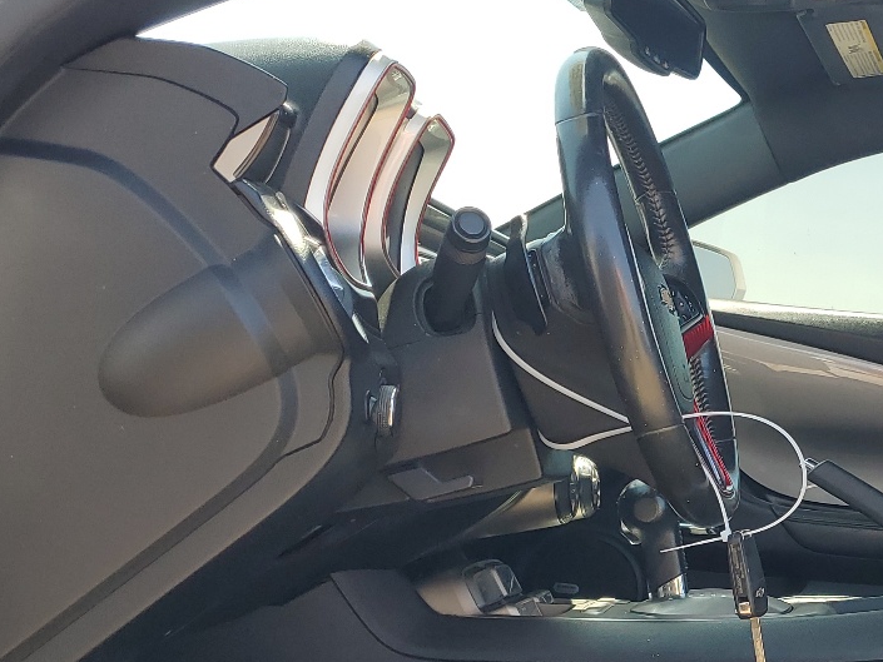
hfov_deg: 30.9
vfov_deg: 24.3
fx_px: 1505
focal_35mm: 59
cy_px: 554
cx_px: 827
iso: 50
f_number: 1.5
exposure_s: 1/417
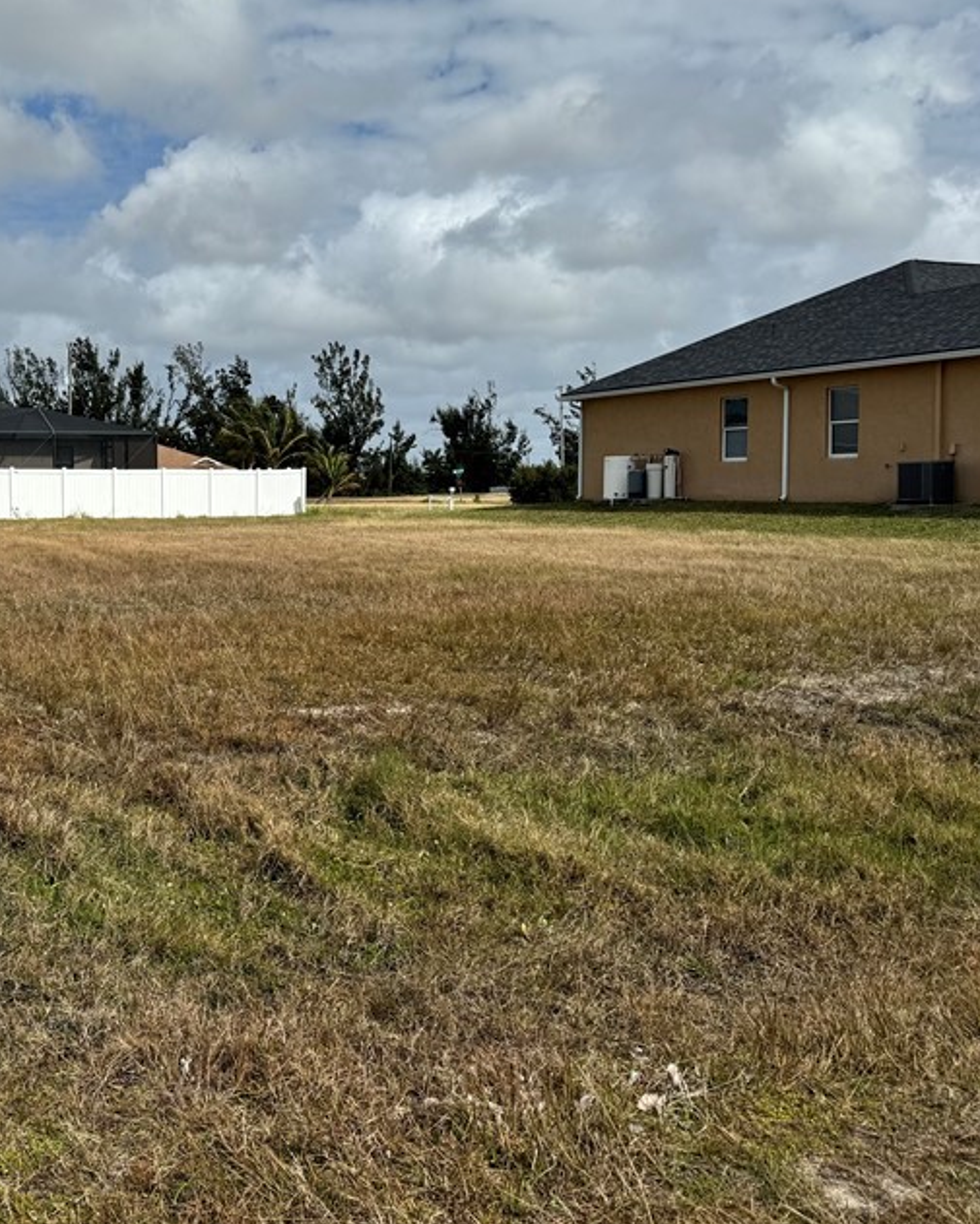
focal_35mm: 38
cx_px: 210
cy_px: 572
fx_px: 1377
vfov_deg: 47.9
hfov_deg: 37.9
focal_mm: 6.86
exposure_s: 1/9009
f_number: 1.78
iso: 80
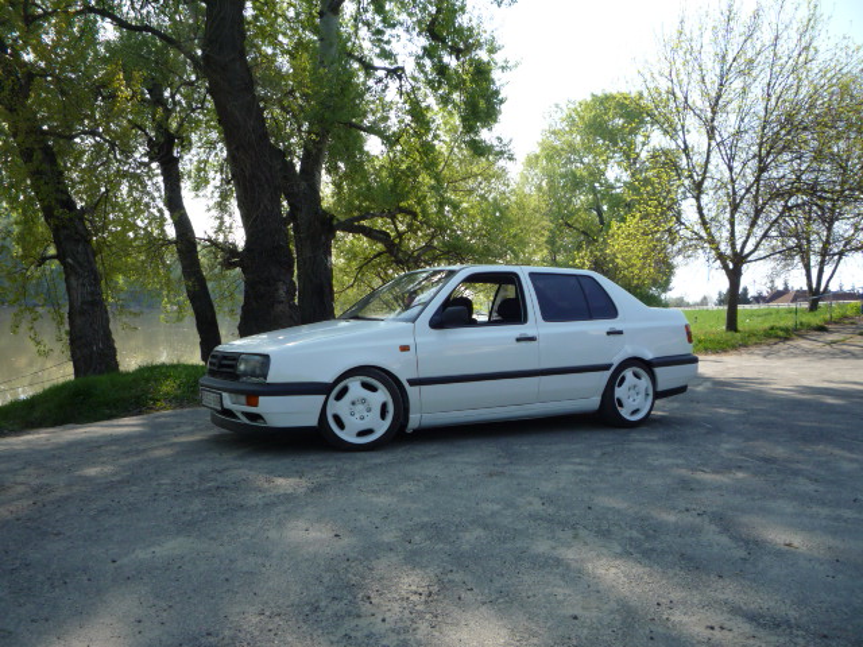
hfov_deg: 60.0
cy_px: 324
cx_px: 432
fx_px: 748
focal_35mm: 30
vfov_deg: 46.8
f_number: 4
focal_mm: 5.2
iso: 100
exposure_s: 1/400
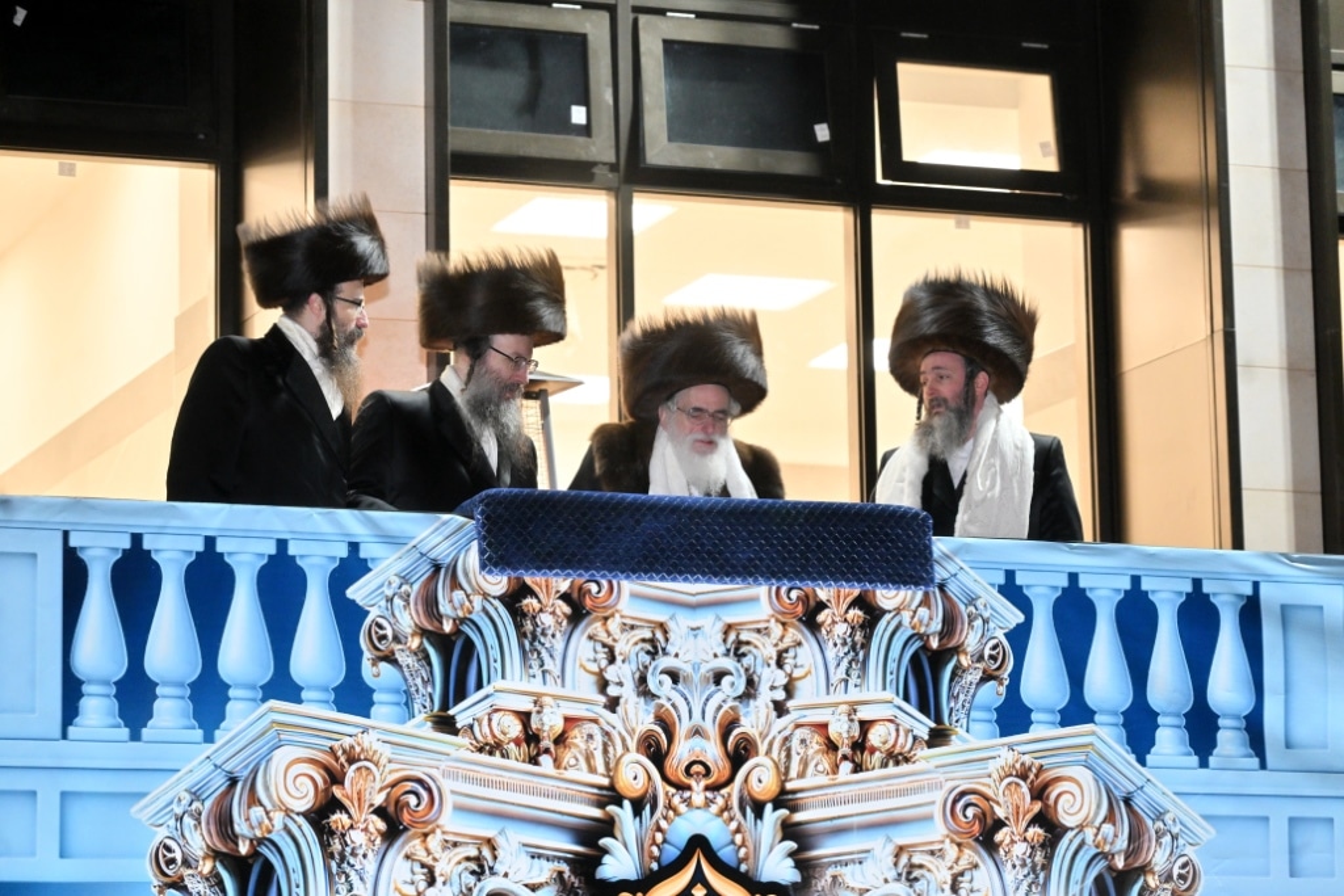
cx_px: 672
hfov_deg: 17.1
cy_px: 448
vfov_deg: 11.4
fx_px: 4480
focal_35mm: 120
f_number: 4
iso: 2000
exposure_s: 1/200
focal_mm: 120
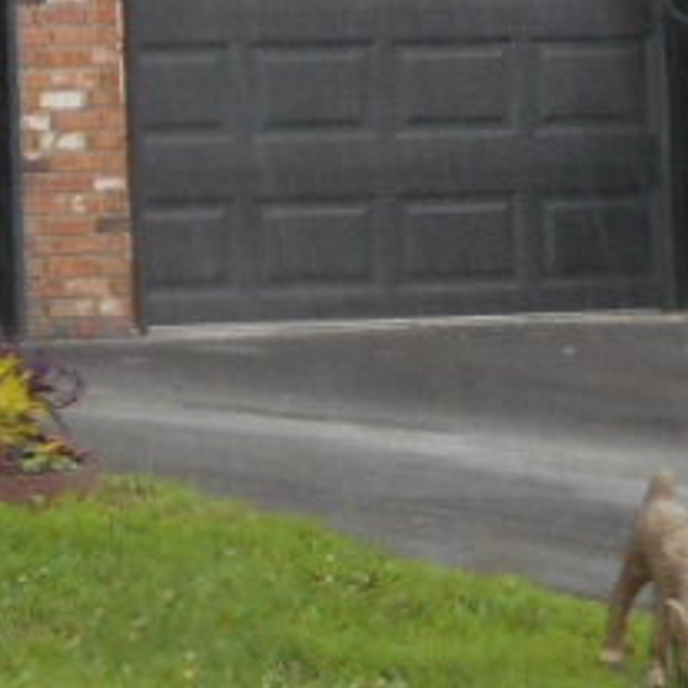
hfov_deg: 4.2
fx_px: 9084
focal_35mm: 404
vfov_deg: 4.3
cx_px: -1333
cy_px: -349
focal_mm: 10.5
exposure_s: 1/60
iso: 220
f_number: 5.1
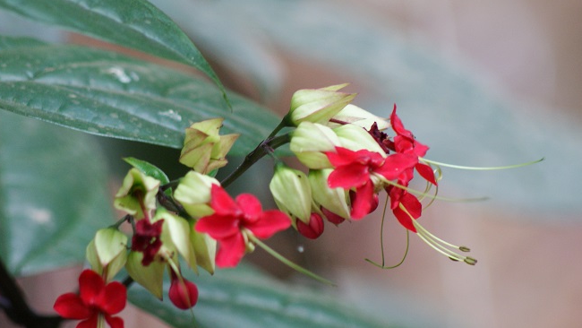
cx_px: 245
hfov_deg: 5.6
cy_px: 203
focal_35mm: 387
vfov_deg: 3.1
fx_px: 5974
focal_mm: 200
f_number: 5.6
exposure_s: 1/80
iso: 400
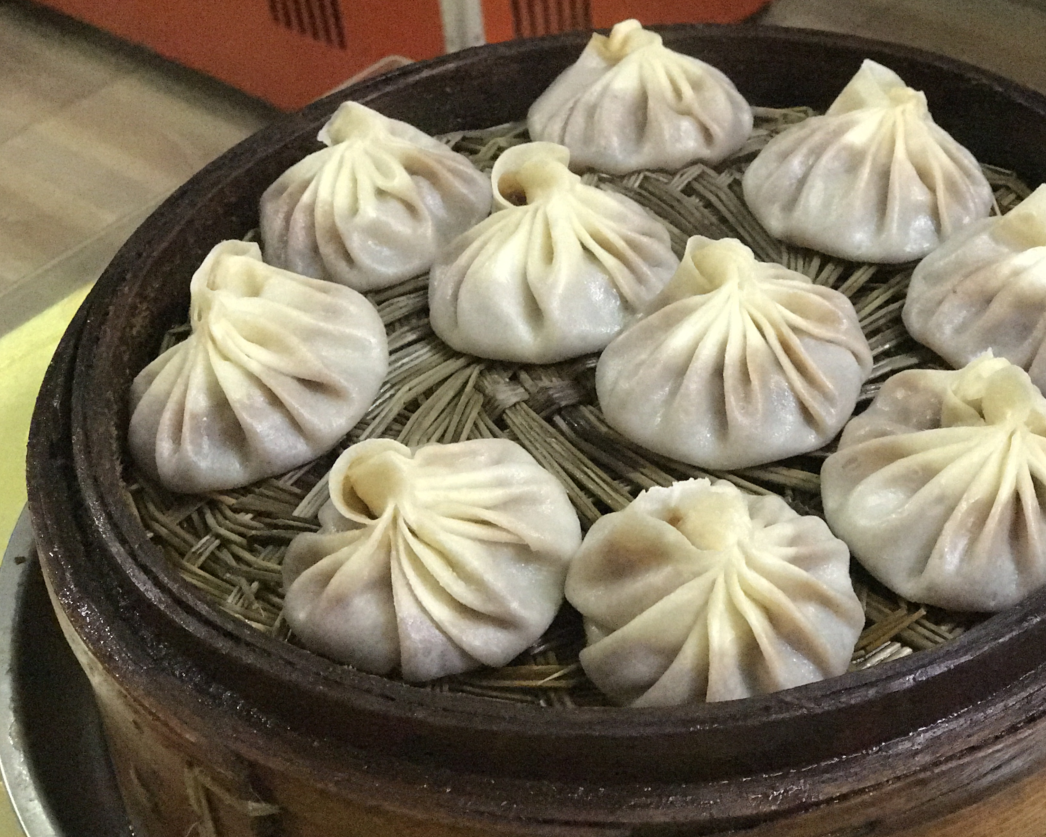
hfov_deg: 27.5
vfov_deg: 22.2
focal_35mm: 69
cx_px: 627
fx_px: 2136
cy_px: 411
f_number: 2.8
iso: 800
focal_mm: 6.6
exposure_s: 1/50
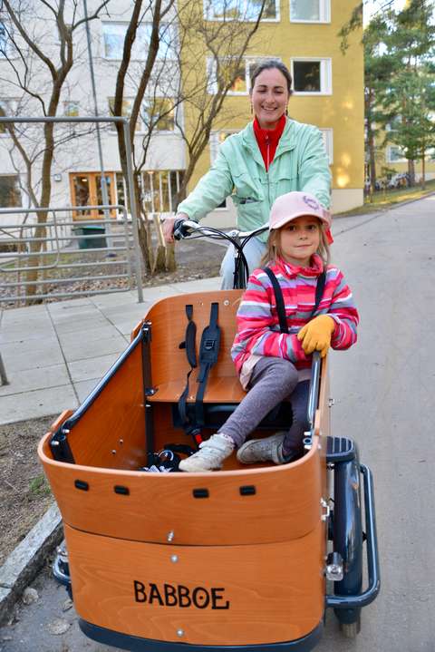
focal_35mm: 32
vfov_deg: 58.7
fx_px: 579
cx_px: 218
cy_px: 326
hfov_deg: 41.2
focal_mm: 32
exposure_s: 1/100
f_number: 4
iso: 250
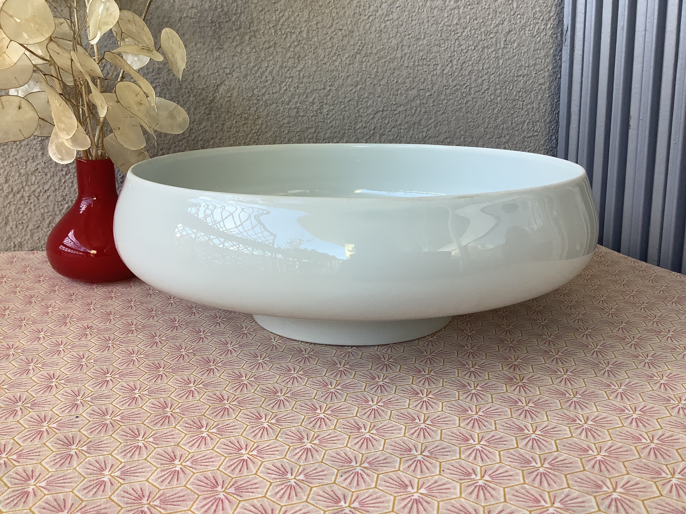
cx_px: 343
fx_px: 614
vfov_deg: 45.4
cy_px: 257
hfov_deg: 58.4
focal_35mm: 31
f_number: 2.4
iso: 40
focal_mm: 3.3
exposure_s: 1/100
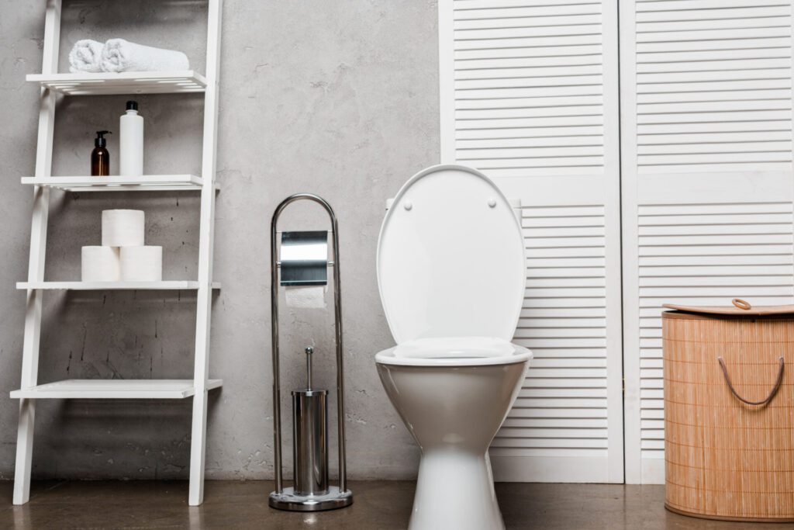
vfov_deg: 27.0
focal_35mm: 50
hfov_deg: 39.6
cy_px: 265
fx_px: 1103
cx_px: 397
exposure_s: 1/200
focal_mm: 50
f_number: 8
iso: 100
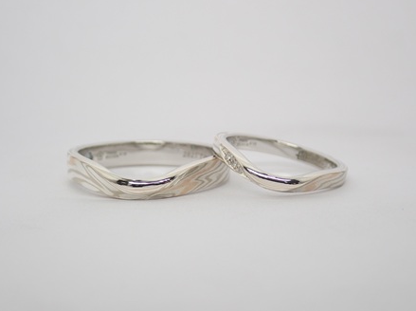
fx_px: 948
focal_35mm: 79
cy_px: 159
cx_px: 208
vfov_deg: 18.6
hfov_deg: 24.7
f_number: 4.1
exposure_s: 1/125
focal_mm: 13.65
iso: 200
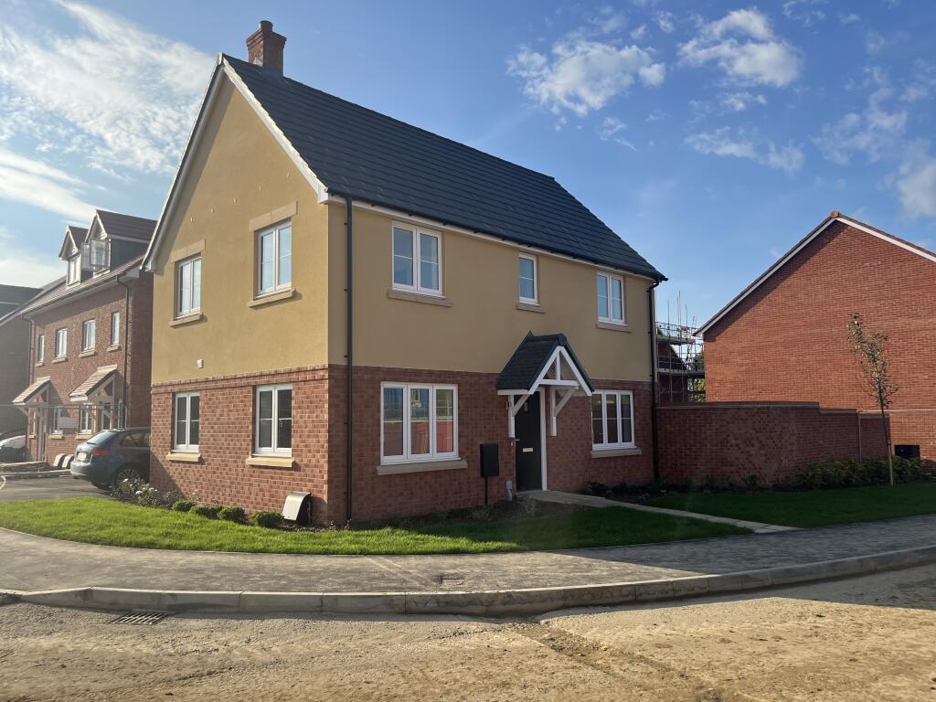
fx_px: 703
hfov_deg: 67.3
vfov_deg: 53.1
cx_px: 468
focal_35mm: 26
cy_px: 351
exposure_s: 1/2358
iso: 50
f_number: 1.6
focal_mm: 5.1
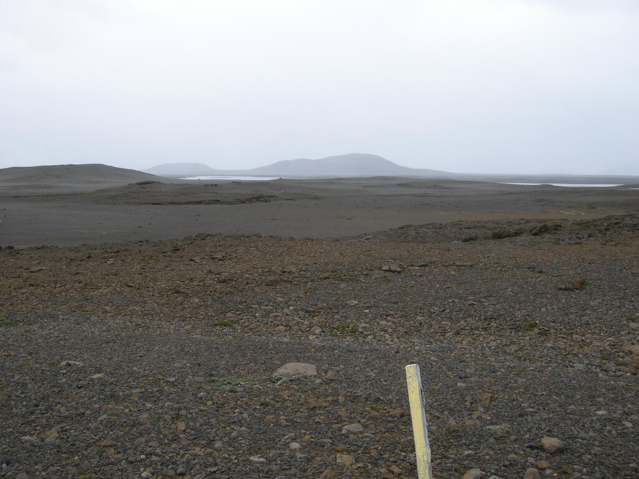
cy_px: 240
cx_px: 320
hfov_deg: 52.6
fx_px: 646
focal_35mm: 35
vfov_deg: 40.7
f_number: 3.8
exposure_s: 1/157
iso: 100
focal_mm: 7.5
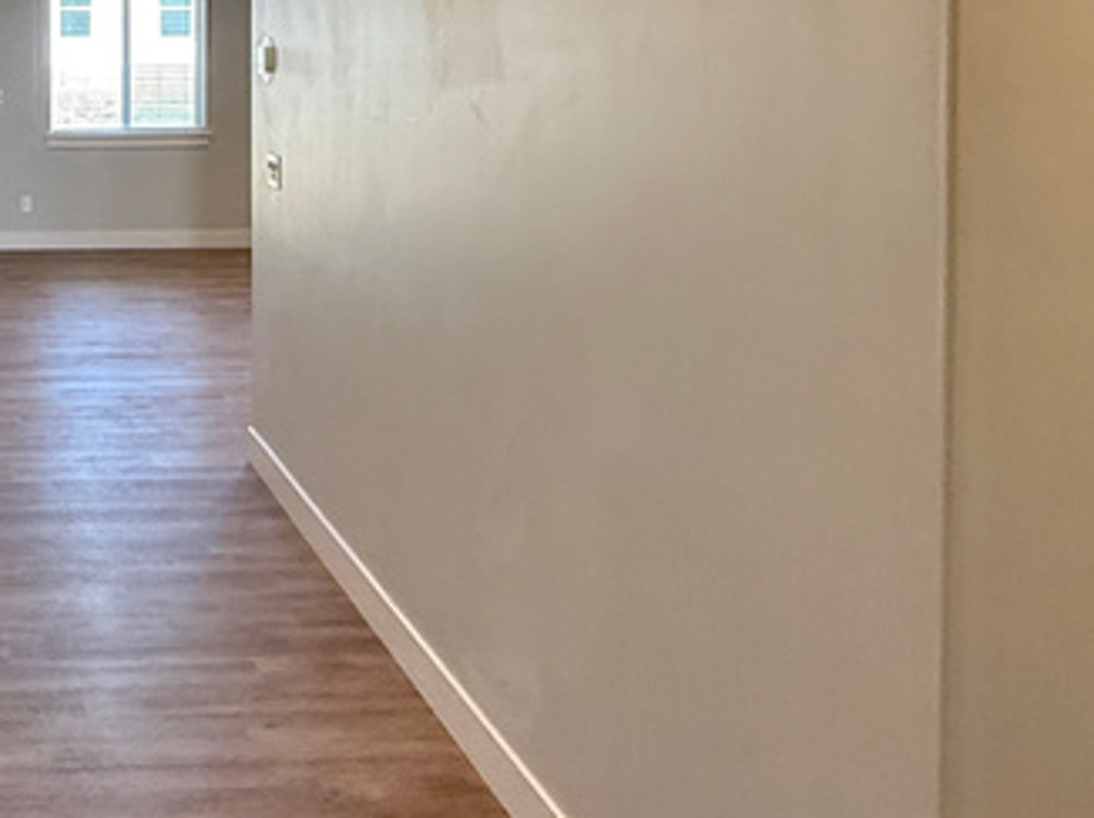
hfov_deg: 38.6
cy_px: 70
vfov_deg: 31.2
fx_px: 1390
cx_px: 23
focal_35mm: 44
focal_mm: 2.22
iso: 160
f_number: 2.2
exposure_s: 1/120
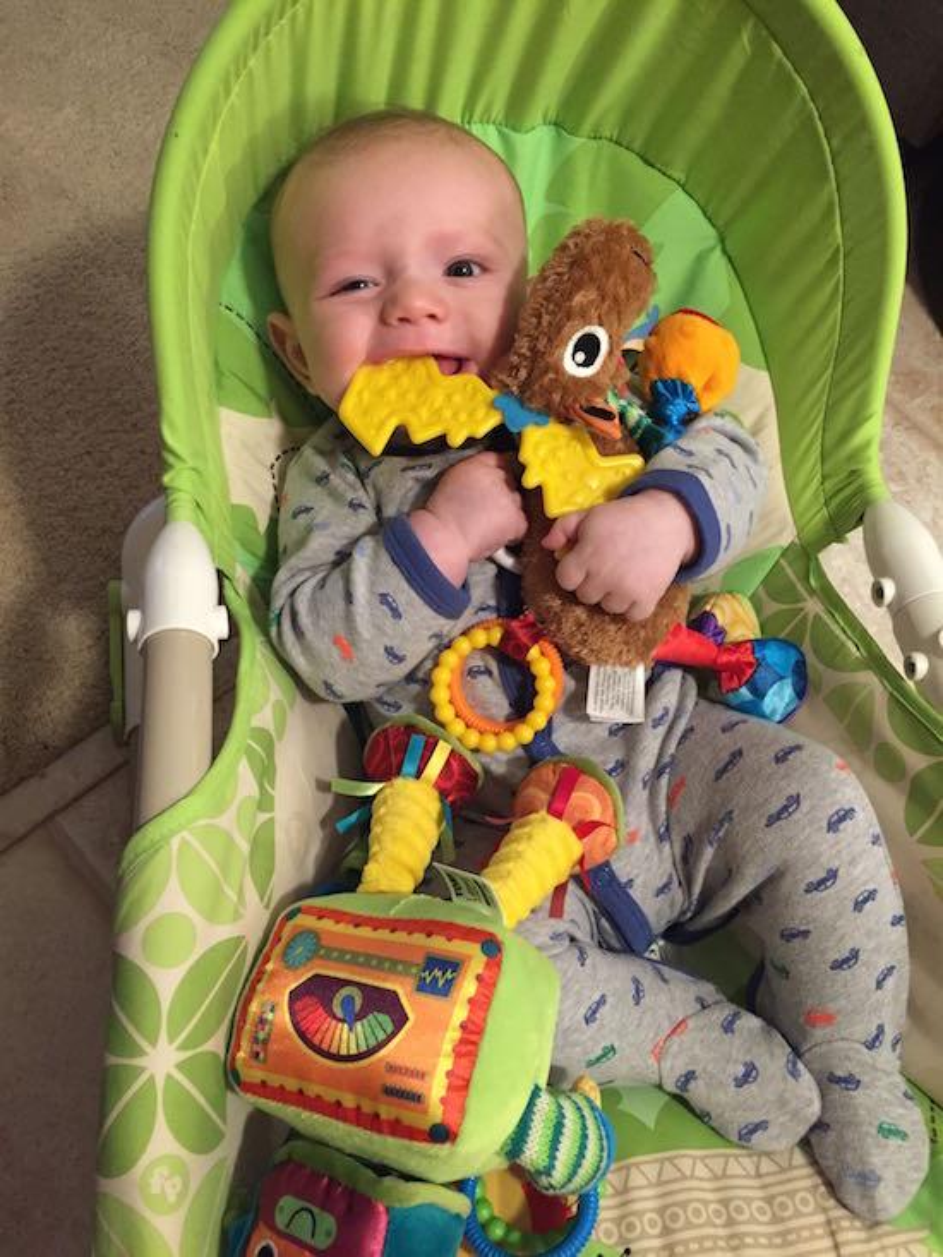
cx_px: 472
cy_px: 628
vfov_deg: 61.7
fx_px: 1053
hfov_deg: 48.2
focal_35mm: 29
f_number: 2.2
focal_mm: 4.15
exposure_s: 1/17
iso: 250
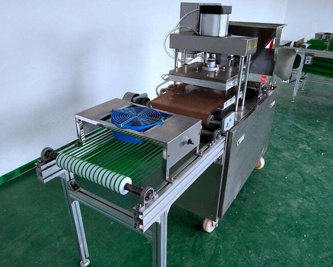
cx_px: 167
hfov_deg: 55.7
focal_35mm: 32
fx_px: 315
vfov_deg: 45.8
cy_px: 133
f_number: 1.8
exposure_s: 1/100
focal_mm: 3.95
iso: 114
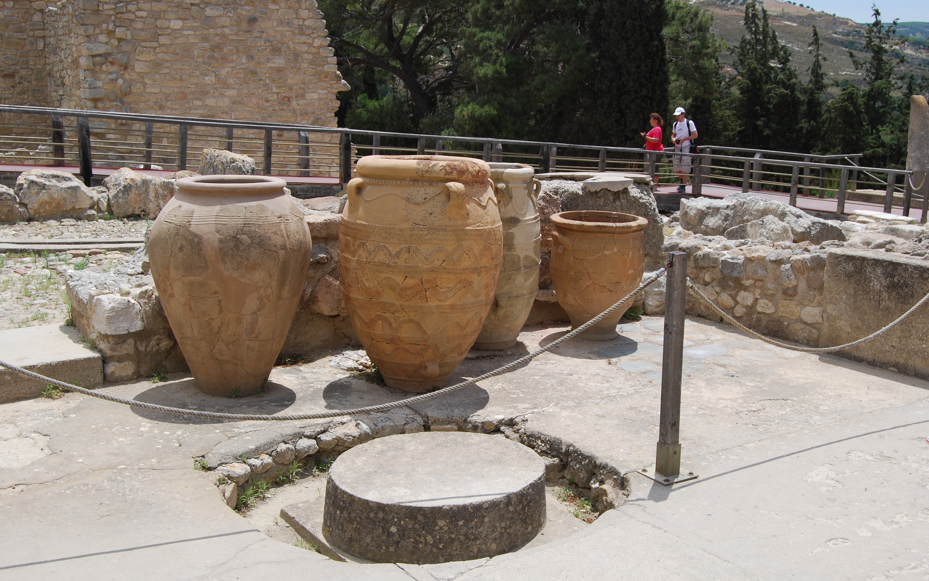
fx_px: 1013
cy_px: 302
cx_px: 466
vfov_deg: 32.0
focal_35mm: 40
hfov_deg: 49.3
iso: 140
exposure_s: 1/250
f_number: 10
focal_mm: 26
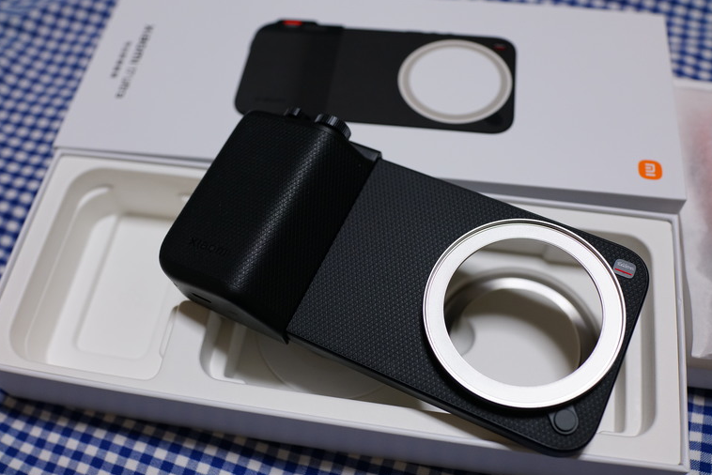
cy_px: 242
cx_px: 352
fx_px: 712
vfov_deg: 36.9
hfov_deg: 53.1
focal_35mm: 36
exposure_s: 1/125
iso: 1250
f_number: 4
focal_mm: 35
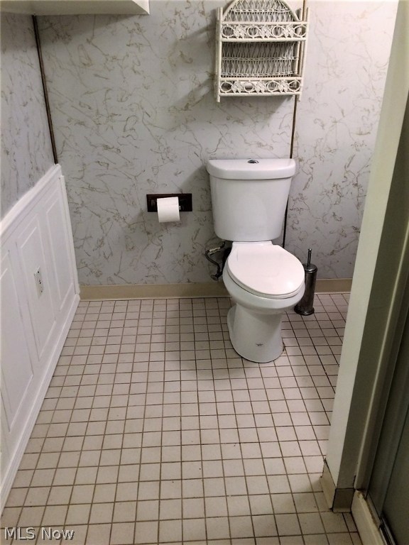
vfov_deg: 61.7
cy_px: 272
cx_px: 204
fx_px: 457
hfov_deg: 48.2
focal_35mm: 29
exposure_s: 1/30
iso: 64
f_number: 2.2
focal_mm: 4.15
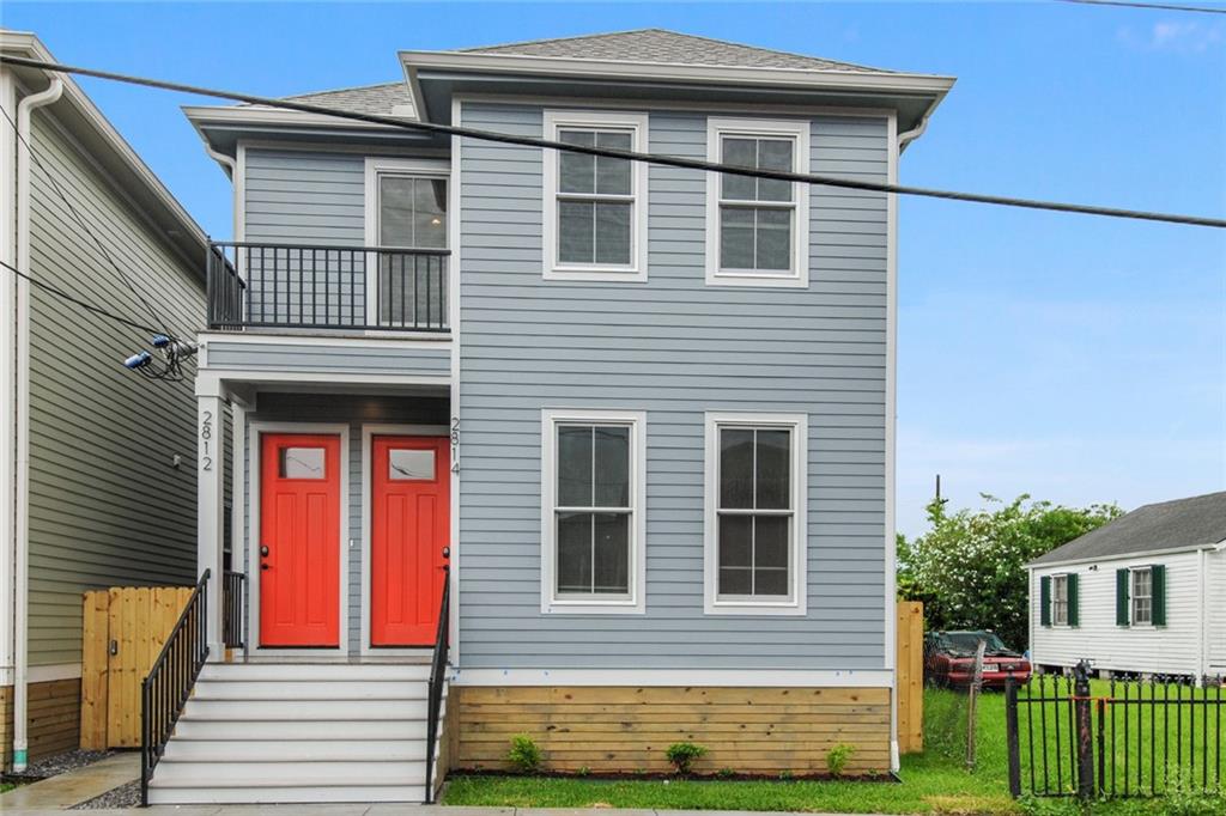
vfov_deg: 47.9
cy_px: 408
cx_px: 613
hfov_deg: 67.4
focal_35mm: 27
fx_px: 919
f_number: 9
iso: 100
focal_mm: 18
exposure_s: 1/40
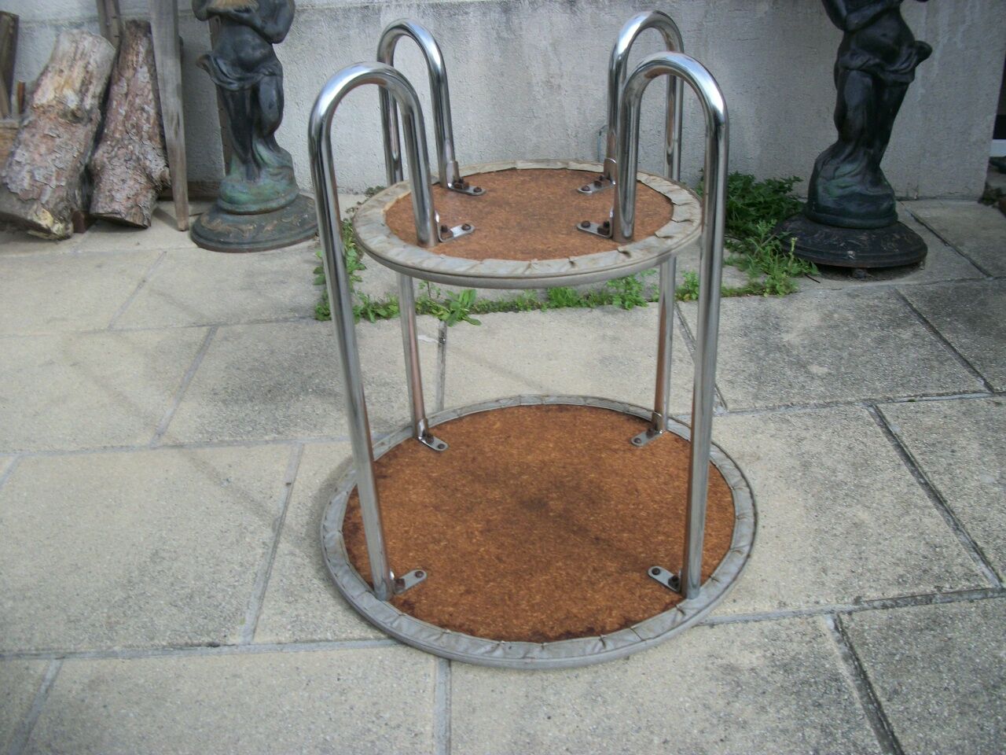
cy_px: 378
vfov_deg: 44.2
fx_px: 930
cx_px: 503
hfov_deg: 56.8
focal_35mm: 32
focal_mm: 5.7
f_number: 8.8
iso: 80
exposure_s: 1/100
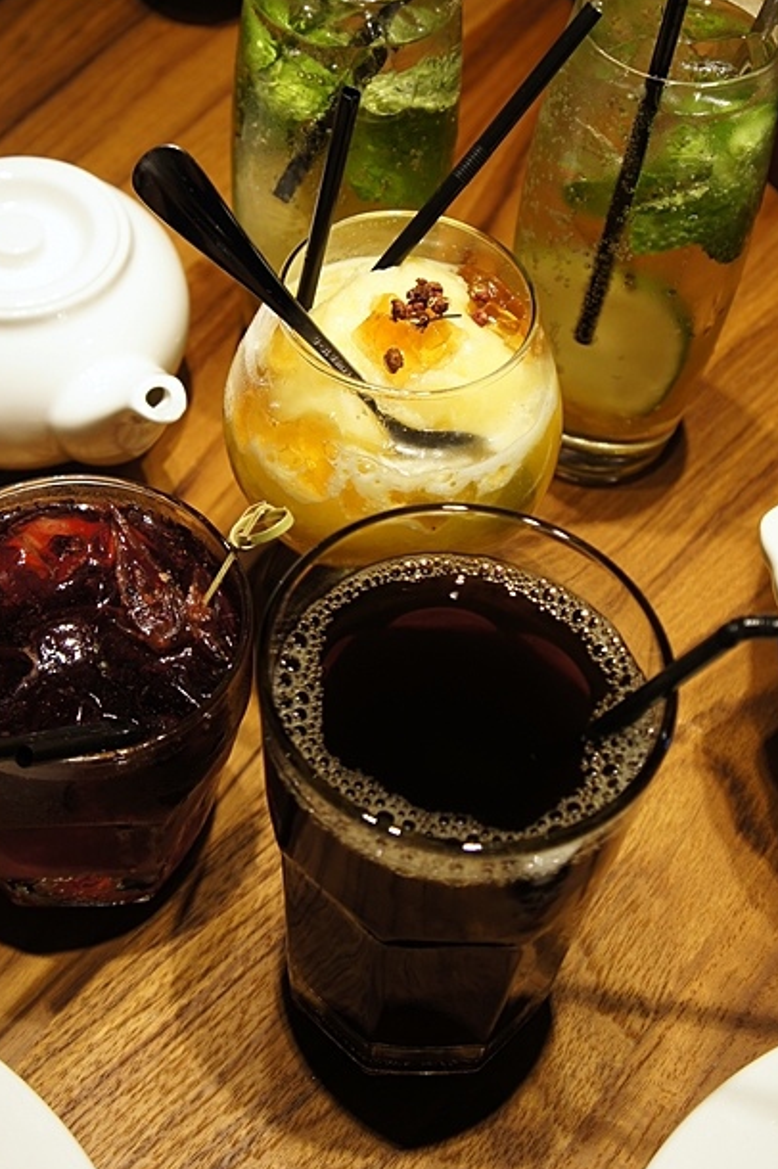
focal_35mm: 60
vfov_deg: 33.2
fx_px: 1939
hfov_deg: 22.7
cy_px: 374
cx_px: 304
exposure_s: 1/100
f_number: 4
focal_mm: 27
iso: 200
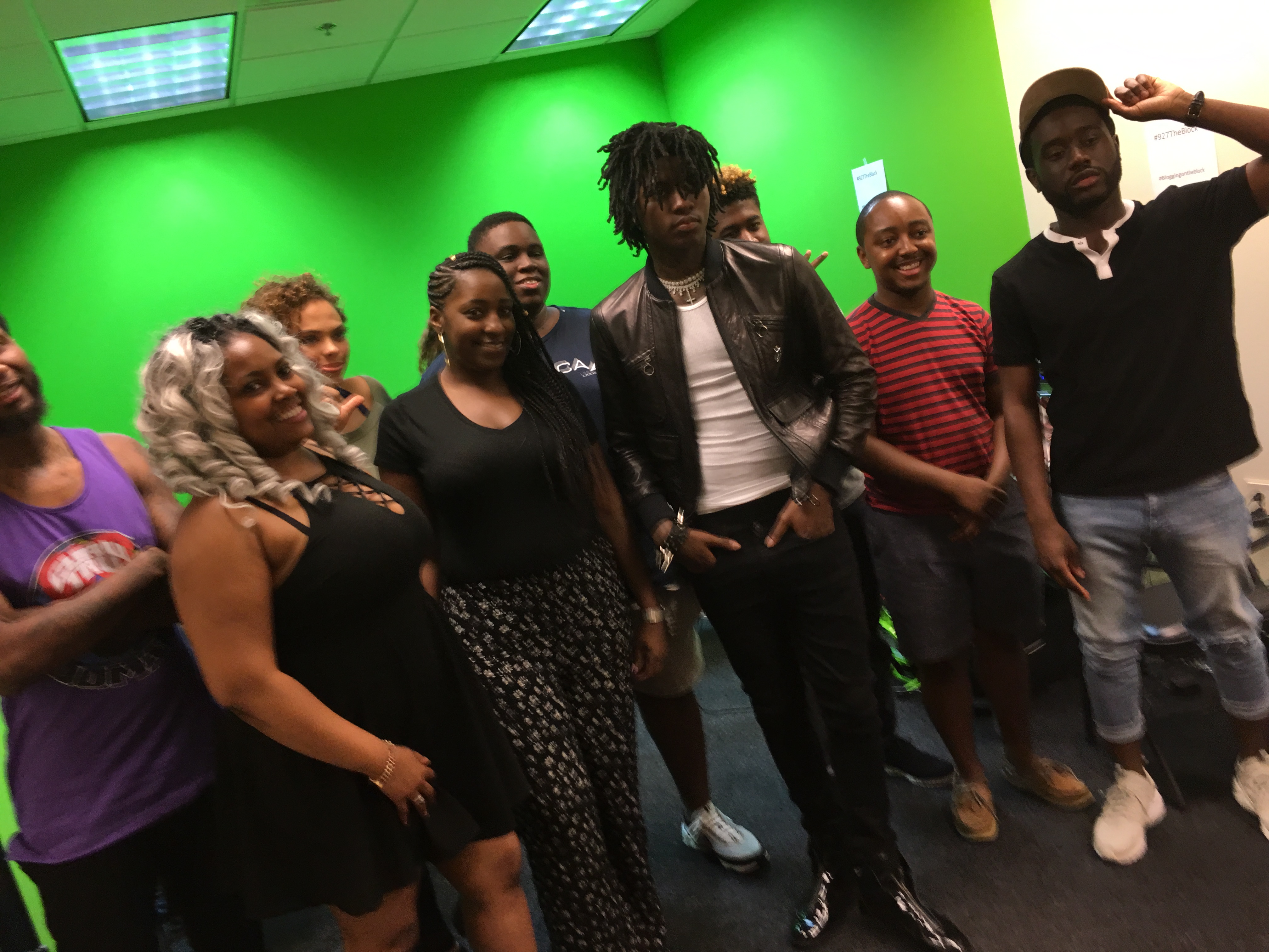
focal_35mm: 29
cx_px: 634
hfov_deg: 61.7
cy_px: 476
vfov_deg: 48.2
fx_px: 1063
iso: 32
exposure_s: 1/15
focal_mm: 4.15
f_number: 2.2
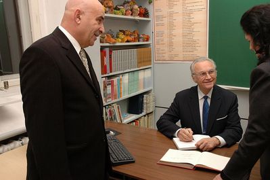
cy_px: 90
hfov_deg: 53.2
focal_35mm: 36
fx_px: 270
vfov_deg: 36.8
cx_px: 135
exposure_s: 1/40
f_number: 5.6
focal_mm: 24
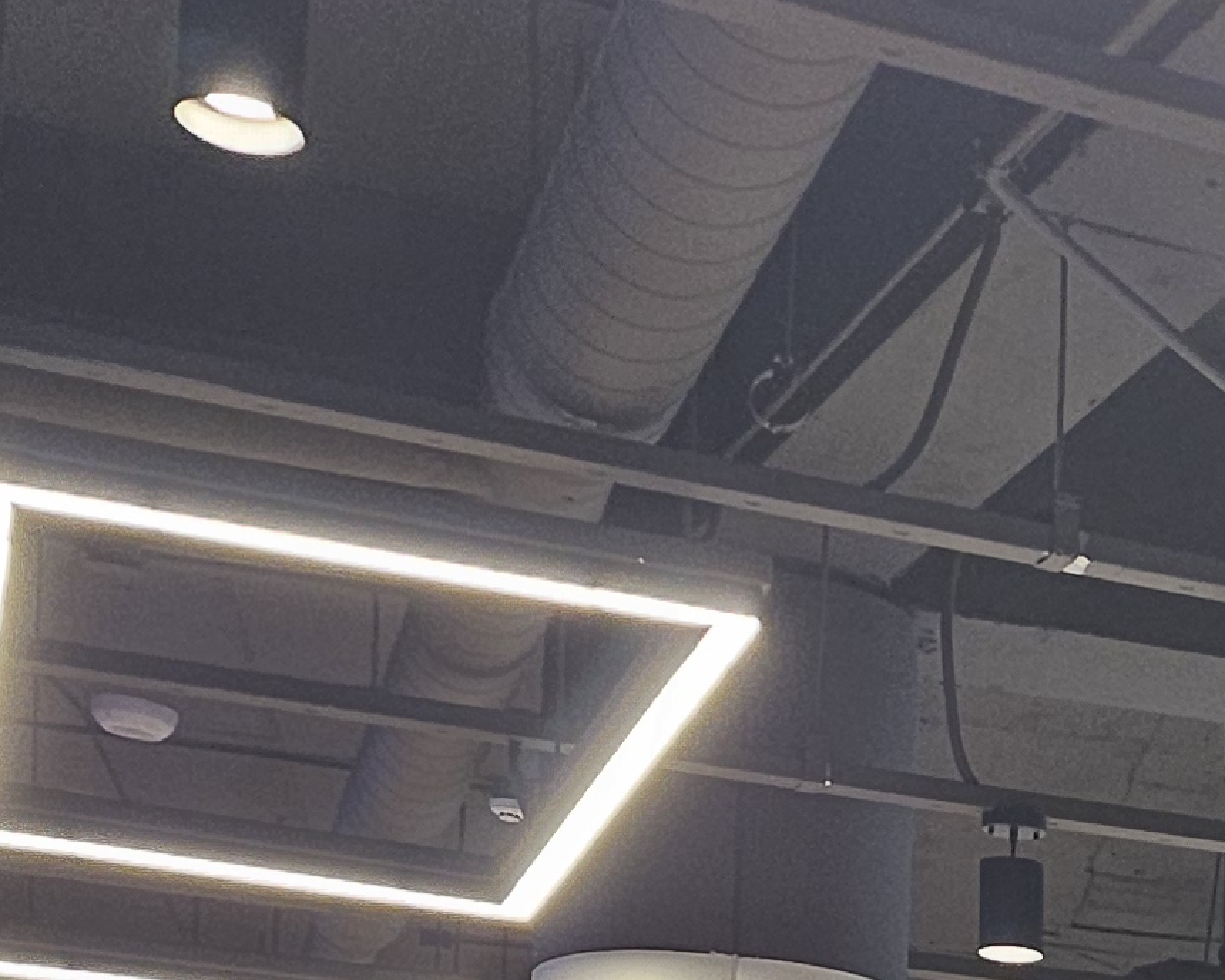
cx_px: 1692
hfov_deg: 16.4
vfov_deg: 12.6
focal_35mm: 109
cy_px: 1875
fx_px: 3952
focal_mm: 5
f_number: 1.8
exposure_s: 1/120
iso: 125
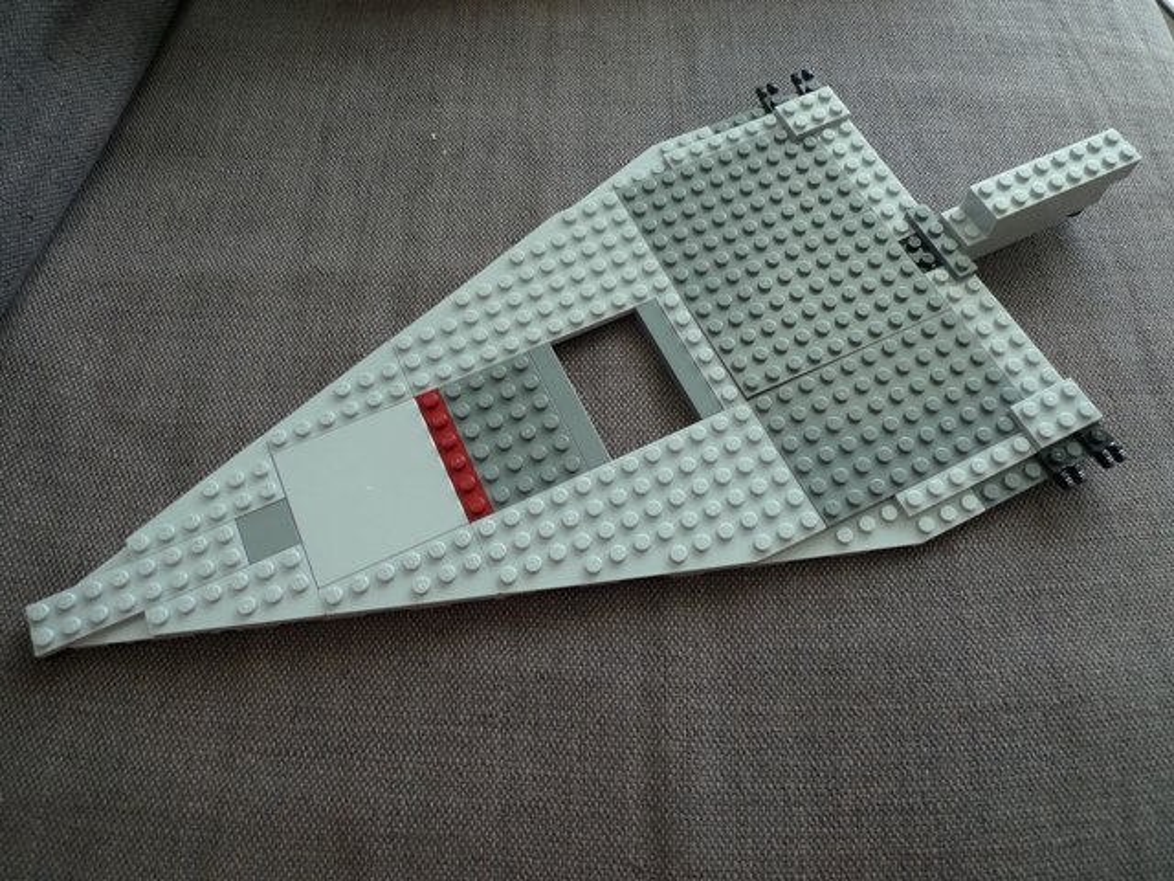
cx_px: 587
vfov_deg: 56.8
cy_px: 440
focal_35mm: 24
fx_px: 814
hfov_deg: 71.6
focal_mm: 5.1
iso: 125
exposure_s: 1/30
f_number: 2
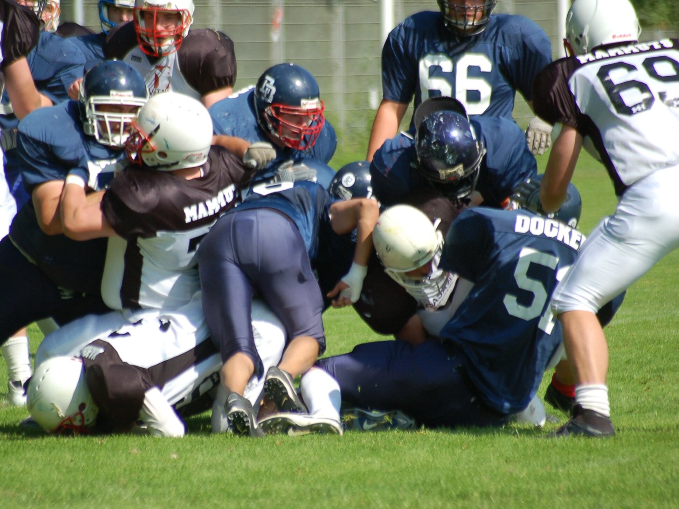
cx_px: 295
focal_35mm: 490
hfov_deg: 4.0
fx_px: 9611
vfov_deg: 3.0
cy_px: 254
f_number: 5.6
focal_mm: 300
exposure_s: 1/1000
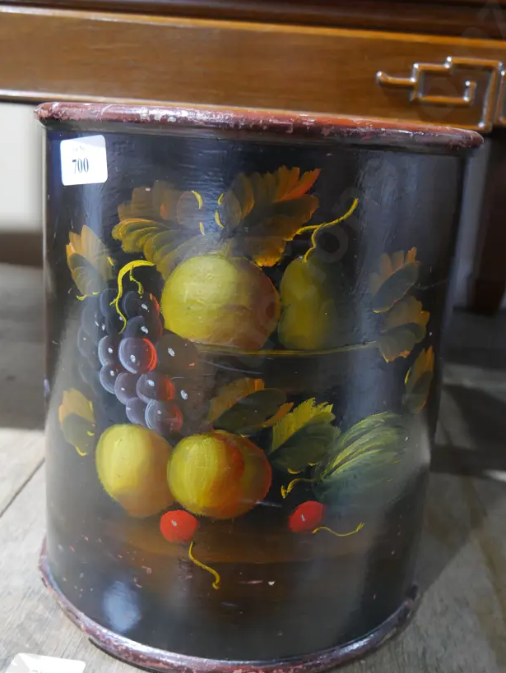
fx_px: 682
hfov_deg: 40.7
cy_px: 340
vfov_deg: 52.6
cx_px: 255
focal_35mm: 35
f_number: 3.5
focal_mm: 14
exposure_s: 1/60
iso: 1600
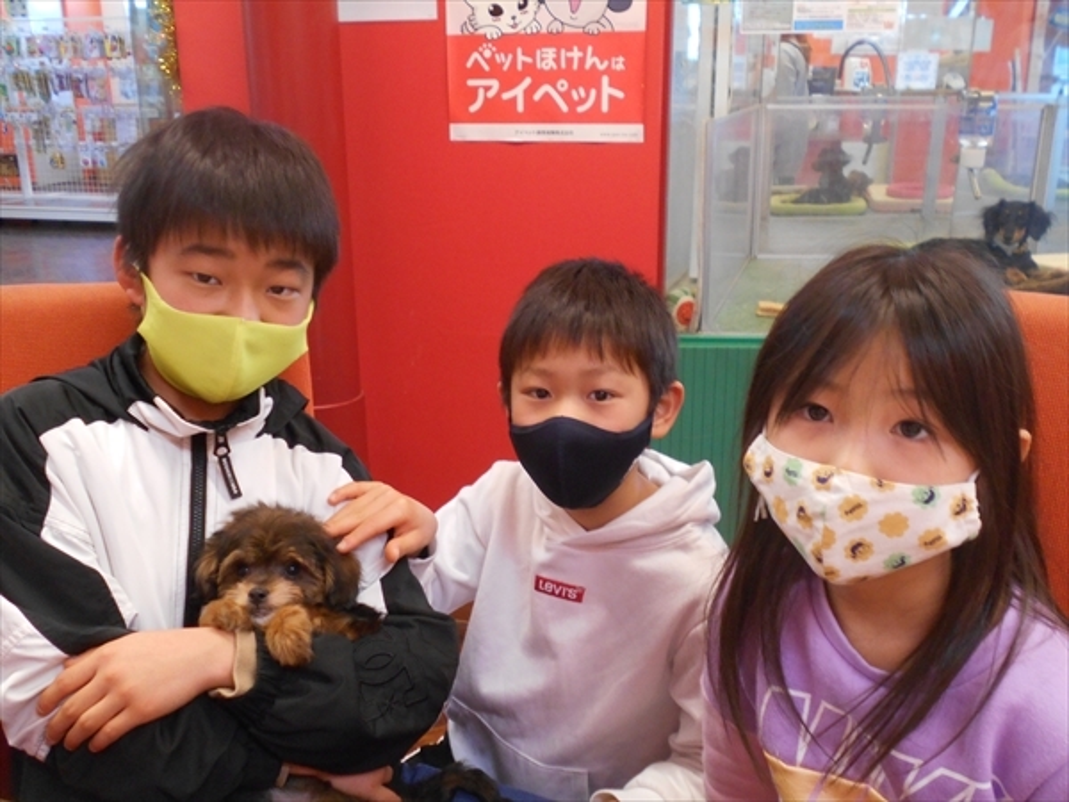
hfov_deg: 54.0
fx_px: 1050
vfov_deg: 41.8
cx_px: 534
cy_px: 401
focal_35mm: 34
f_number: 3.6
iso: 280
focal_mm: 5.8
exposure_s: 1/30
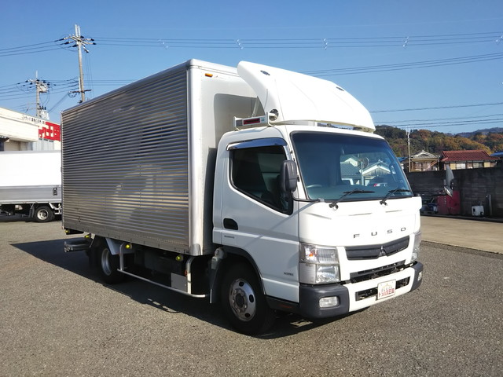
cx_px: 252
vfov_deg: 46.8
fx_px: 436
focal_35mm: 30
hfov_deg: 60.0
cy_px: 188
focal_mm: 4
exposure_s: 1/982
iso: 20
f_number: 2.2
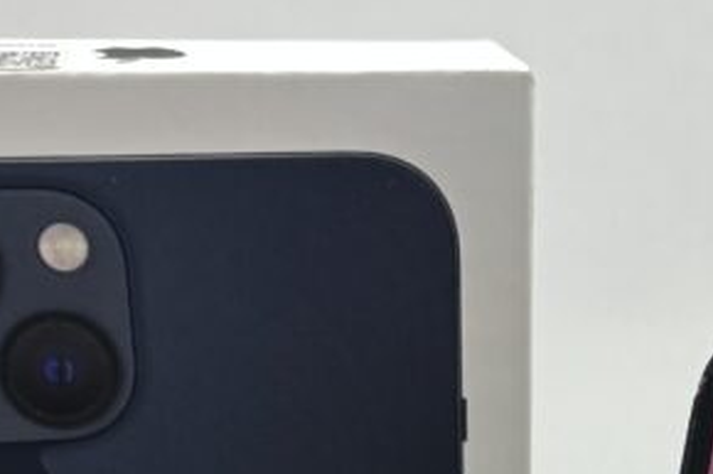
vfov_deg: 14.5
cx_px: 602
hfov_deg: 23.0
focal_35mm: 87
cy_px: 745
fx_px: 1722
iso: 40
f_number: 1.6
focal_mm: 5.96
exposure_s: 1/100
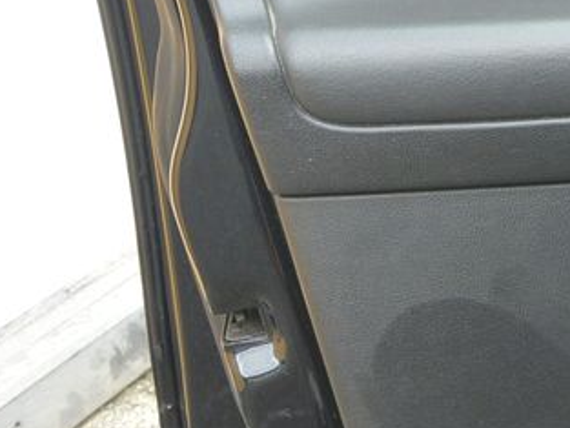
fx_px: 1400
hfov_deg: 19.9
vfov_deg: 17.4
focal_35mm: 85
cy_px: 168
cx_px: 850
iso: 200
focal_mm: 10
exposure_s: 1/125
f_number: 3.5
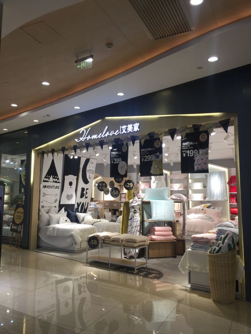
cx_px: 126
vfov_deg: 61.7
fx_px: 280
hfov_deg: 48.2
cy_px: 167
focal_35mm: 29
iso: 40
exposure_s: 1/100
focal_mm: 4.15
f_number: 2.2
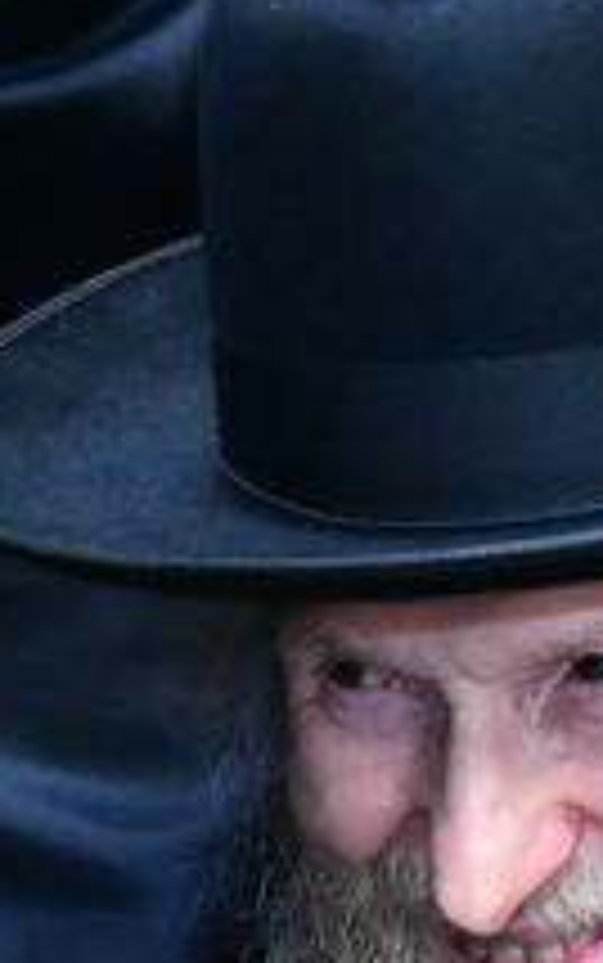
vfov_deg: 5.7
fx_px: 9611
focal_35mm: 366
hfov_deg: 3.6
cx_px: -504
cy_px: 776
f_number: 5.6
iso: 2000
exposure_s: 1/125
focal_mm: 55
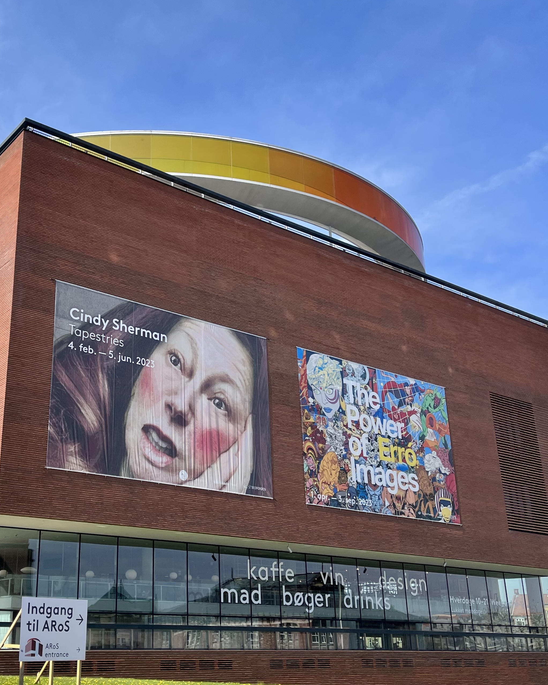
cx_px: 196
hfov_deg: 40.8
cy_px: 340
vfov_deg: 50.3
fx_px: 730
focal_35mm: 36
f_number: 1.6
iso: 50
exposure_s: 1/2410
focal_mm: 5.1
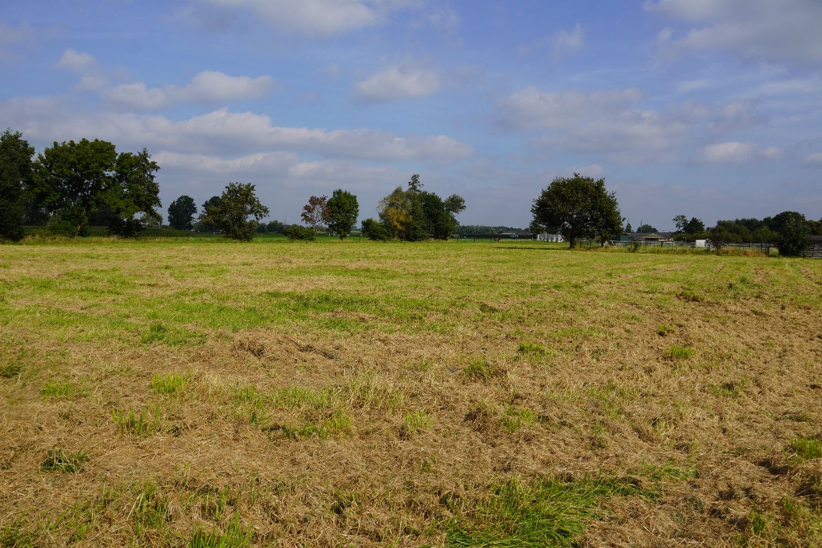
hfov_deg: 67.4
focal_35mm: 27
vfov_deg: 47.9
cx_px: 411
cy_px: 274
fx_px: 616
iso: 100
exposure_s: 1/250
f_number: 10
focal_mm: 18
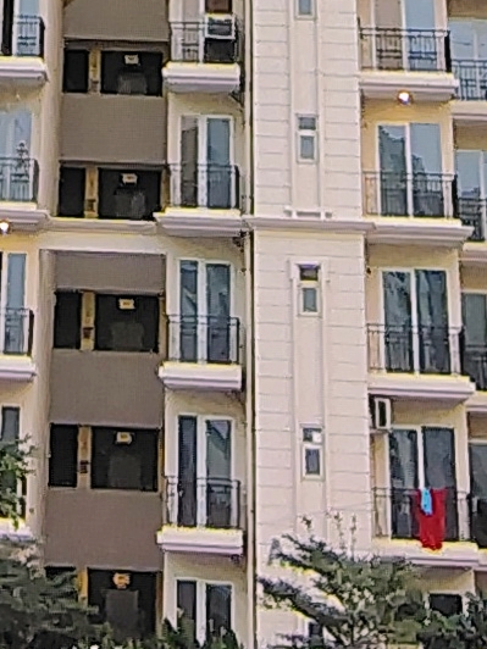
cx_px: -20
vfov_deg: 12.3
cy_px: -945
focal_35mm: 125
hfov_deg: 11.7
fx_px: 2345
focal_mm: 2.13
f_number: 2.2
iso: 232
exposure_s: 1/50
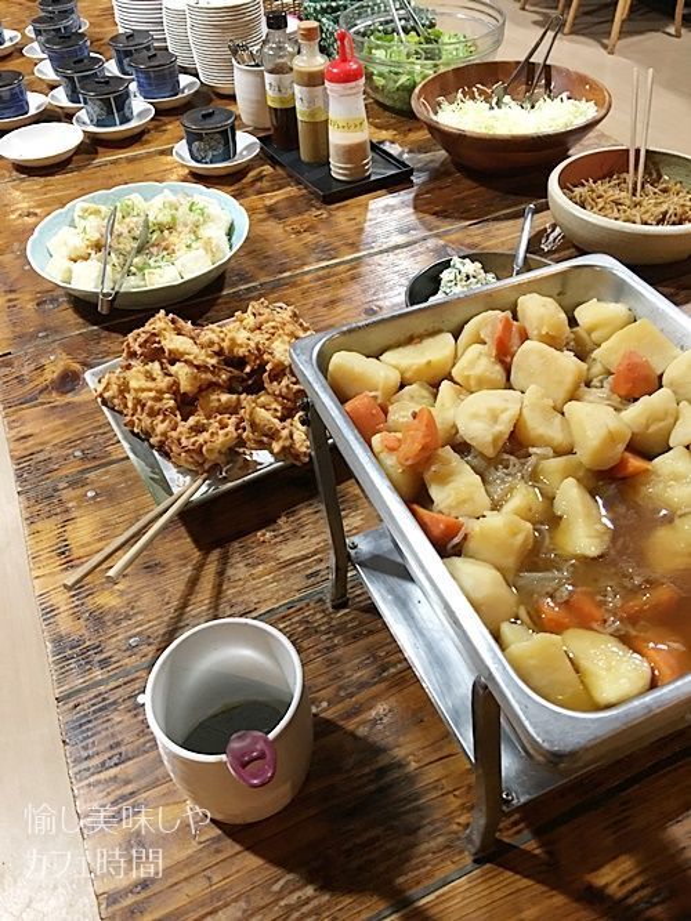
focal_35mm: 29
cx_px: 346
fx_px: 772
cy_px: 460
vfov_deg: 61.7
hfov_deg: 48.2
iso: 100
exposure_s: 1/15
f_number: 2.2
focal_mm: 4.15
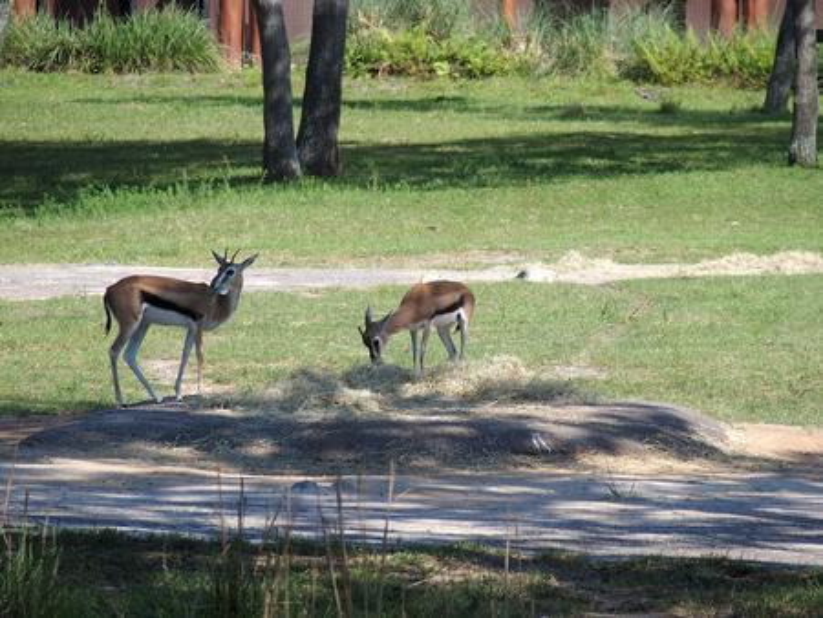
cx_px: 412
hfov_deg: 6.6
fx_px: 7136
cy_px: 309
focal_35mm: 300
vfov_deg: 5.0
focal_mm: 64.3
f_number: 3.2
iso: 100
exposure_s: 1/800
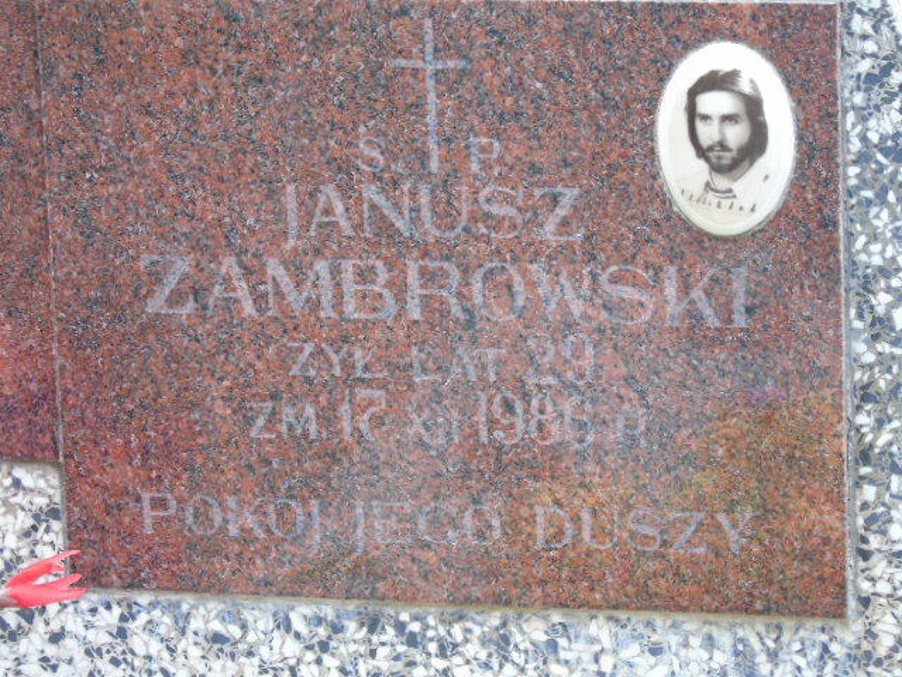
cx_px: 451
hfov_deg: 10.6
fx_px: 4847
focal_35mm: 186
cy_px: 338
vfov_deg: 8.0
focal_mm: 33
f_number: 5
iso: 400
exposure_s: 1/60
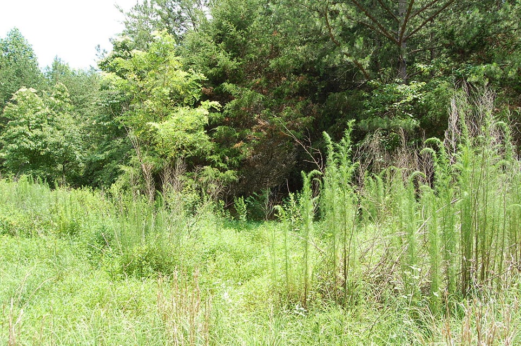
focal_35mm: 27
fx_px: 390
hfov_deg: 67.4
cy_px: 173
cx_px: 260
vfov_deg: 47.8
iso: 200
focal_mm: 18
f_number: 6.3
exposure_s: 1/160
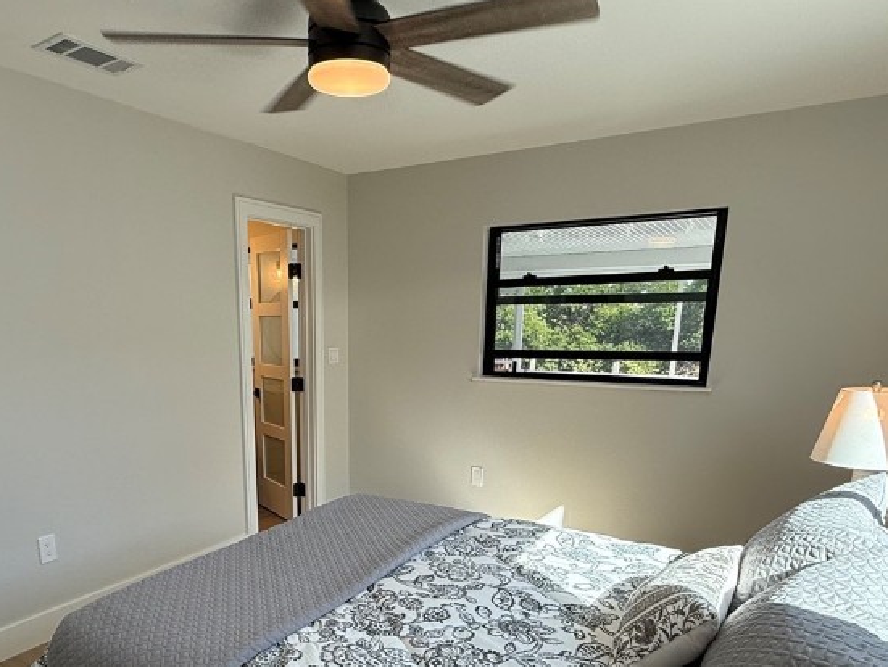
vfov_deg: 51.5
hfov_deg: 66.7
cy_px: 474
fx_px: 667
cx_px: 358
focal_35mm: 26
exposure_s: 1/230
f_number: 2.2
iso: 64
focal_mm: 2.22
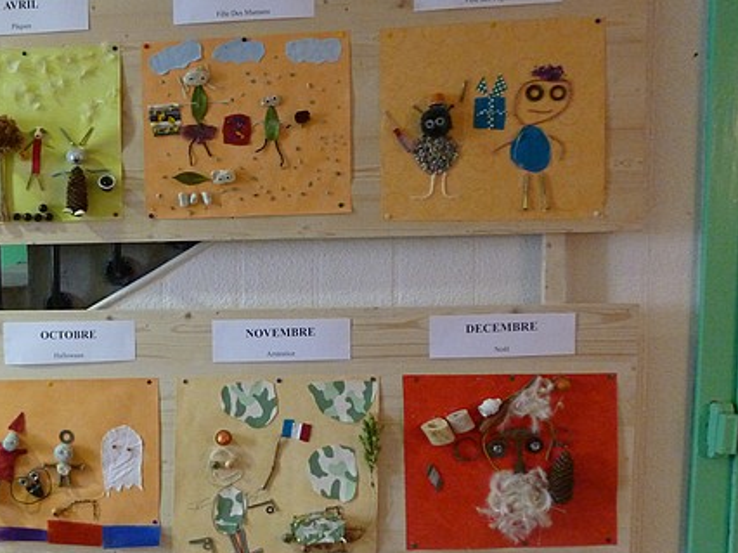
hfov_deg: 37.3
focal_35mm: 47
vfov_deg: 30.7
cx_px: 47
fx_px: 1001
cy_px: 340
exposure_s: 1/13
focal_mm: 4.5
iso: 400
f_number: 3.1
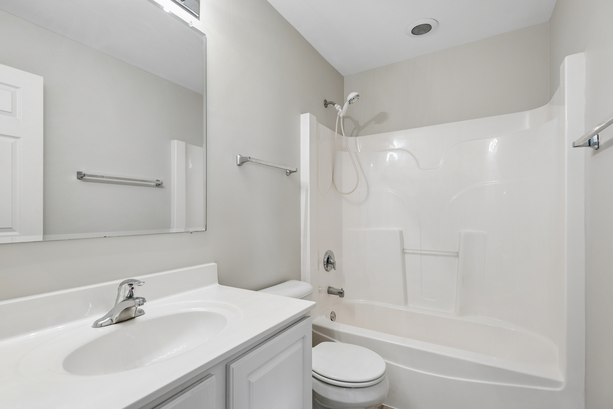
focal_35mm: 17
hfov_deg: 93.3
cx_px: 306
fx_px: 290
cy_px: 204
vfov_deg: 70.5
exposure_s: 1/10
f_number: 8
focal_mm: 17
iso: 400
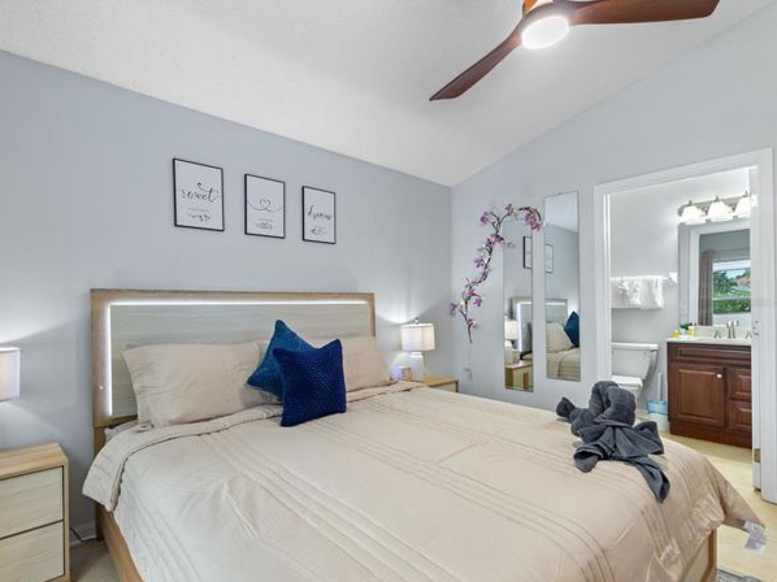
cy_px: 302
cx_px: 337
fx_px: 381
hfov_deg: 90.5
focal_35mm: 17
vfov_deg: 74.7
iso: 400
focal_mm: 10
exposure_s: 1/10
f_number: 4.5
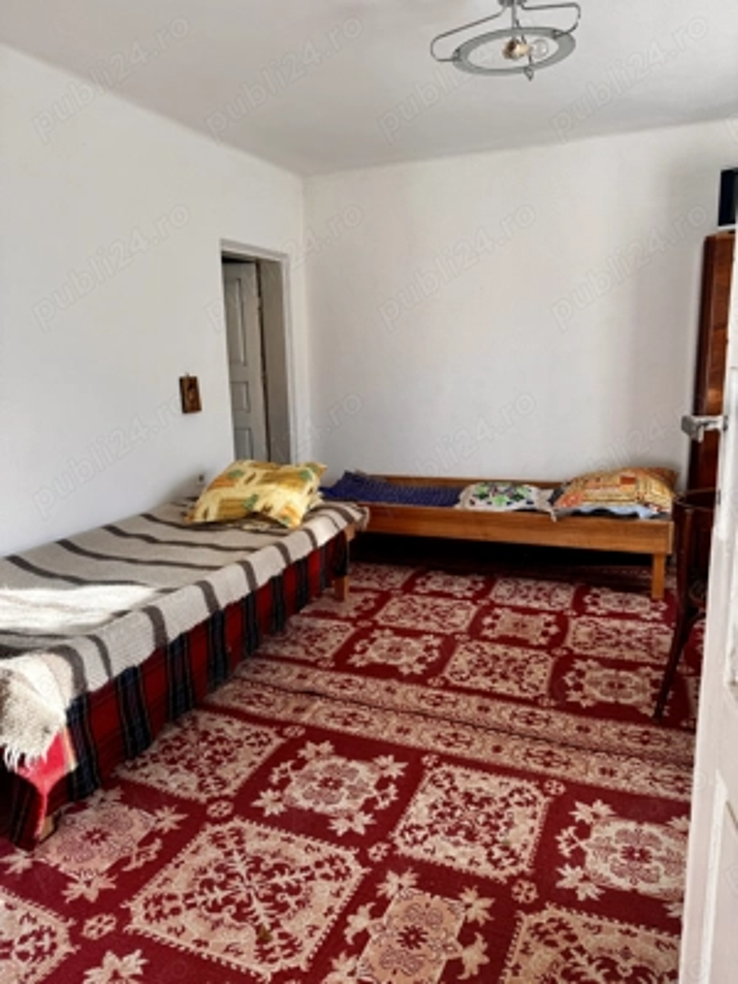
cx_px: 369
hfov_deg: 56.8
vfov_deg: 71.6
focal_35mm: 24
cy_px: 492
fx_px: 682
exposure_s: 1/149
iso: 64
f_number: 1.78
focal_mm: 6.76
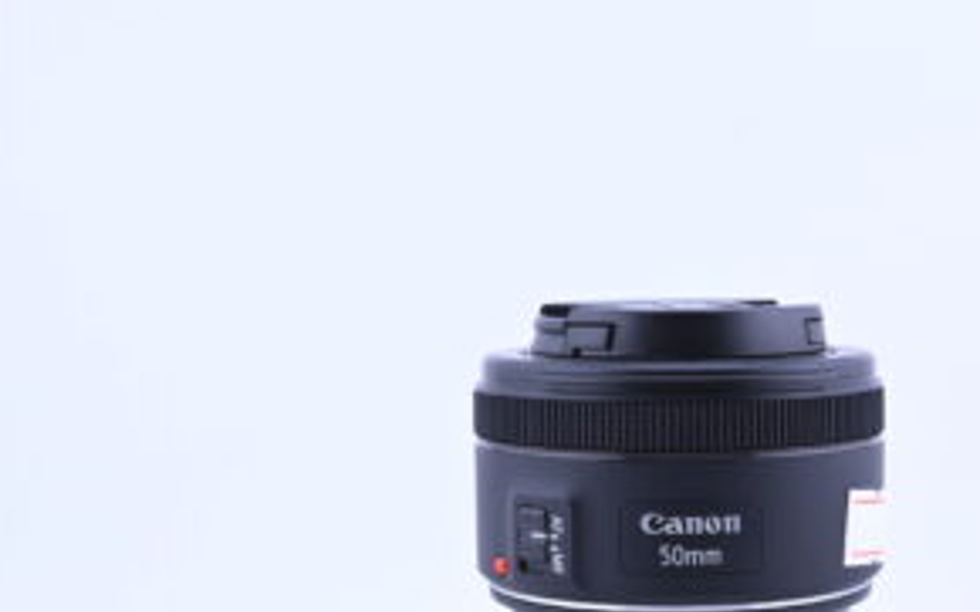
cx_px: 676
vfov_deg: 16.9
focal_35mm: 77
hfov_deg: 26.6
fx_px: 2056
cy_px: 316
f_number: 11
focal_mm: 34
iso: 640
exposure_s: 1/160
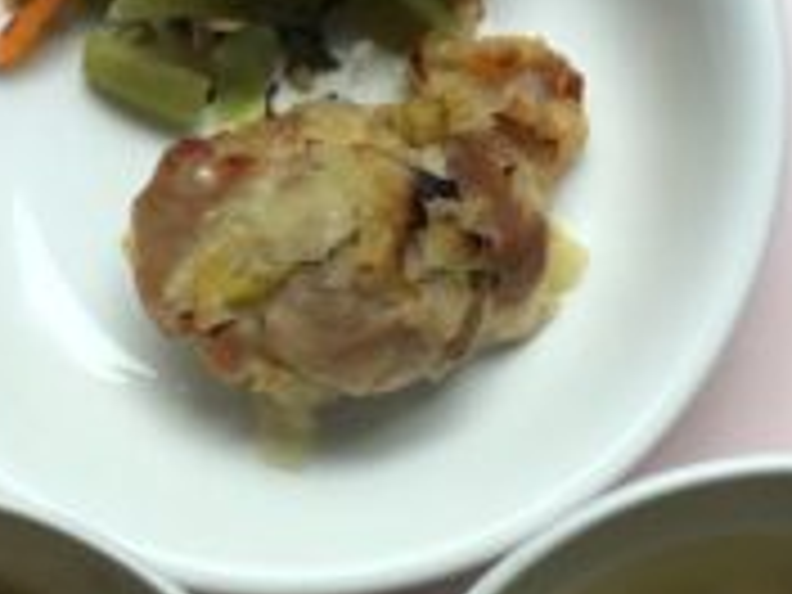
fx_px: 2013
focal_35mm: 88
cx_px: 346
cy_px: 515
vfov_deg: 16.6
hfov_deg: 22.2
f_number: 2.4
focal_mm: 3.3
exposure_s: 1/120
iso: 50
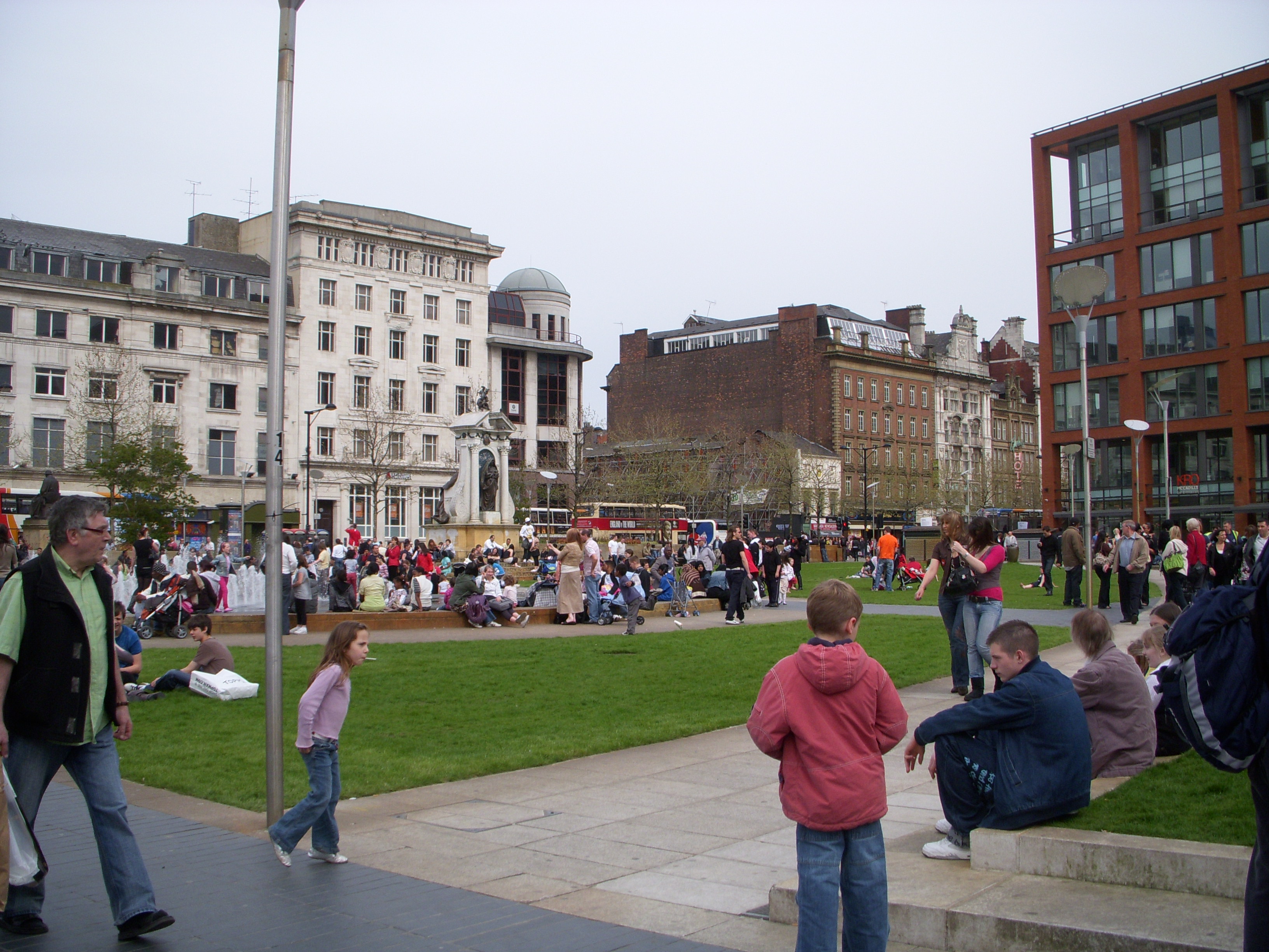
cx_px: 634
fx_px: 1393
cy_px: 476
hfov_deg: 49.0
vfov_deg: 37.7
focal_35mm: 38
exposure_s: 1/1000
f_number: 3.3
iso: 100
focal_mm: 6.3
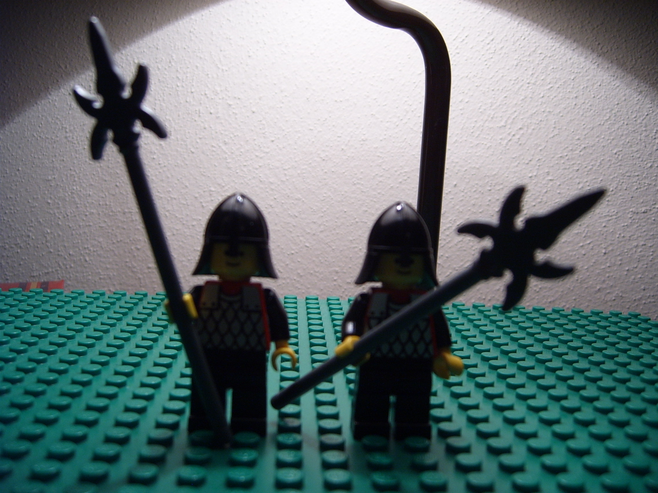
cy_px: 246
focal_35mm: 37
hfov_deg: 50.1
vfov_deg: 38.7
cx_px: 329
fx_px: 703
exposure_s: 1/45
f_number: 2.9
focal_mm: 6.2
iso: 63
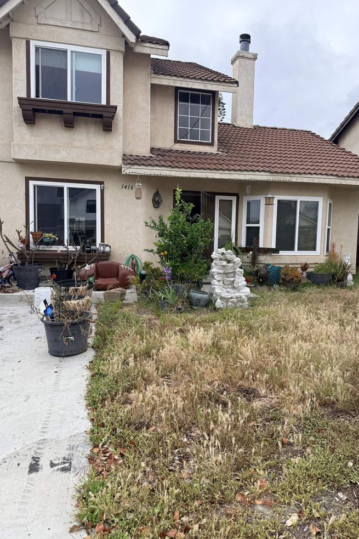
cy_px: 268
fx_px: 389
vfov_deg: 69.4
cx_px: 197
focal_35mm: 26
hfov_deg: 49.5
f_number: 1.78
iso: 100
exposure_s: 1/4975
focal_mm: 6.76
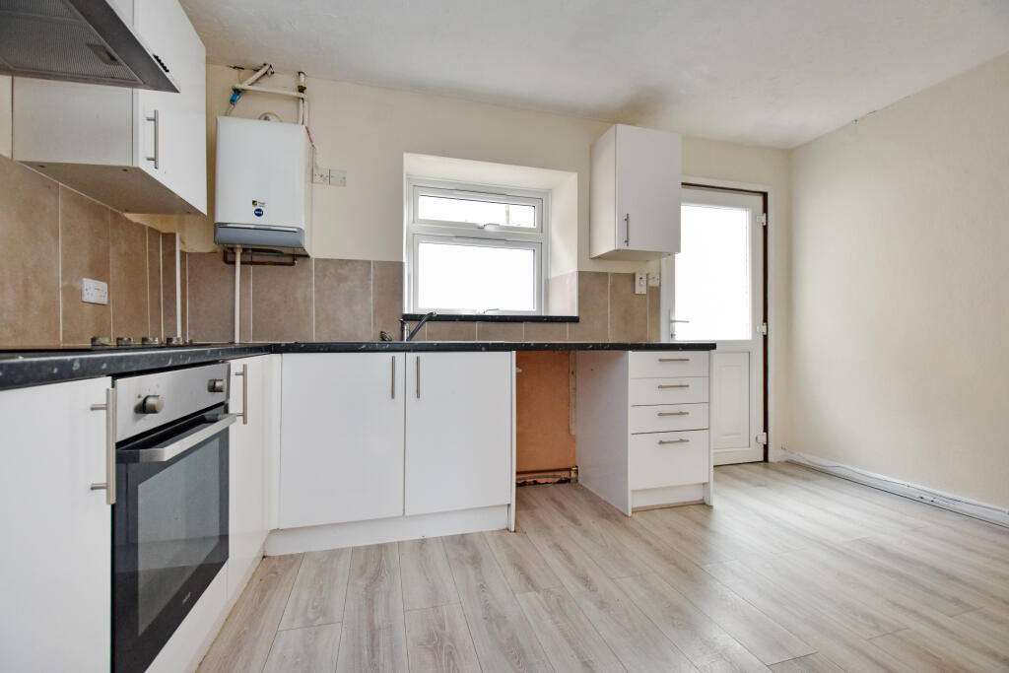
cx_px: 504
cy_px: 336
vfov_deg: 77.3
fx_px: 420
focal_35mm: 15
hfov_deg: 100.4
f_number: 4
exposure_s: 1/125
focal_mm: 10
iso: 1000
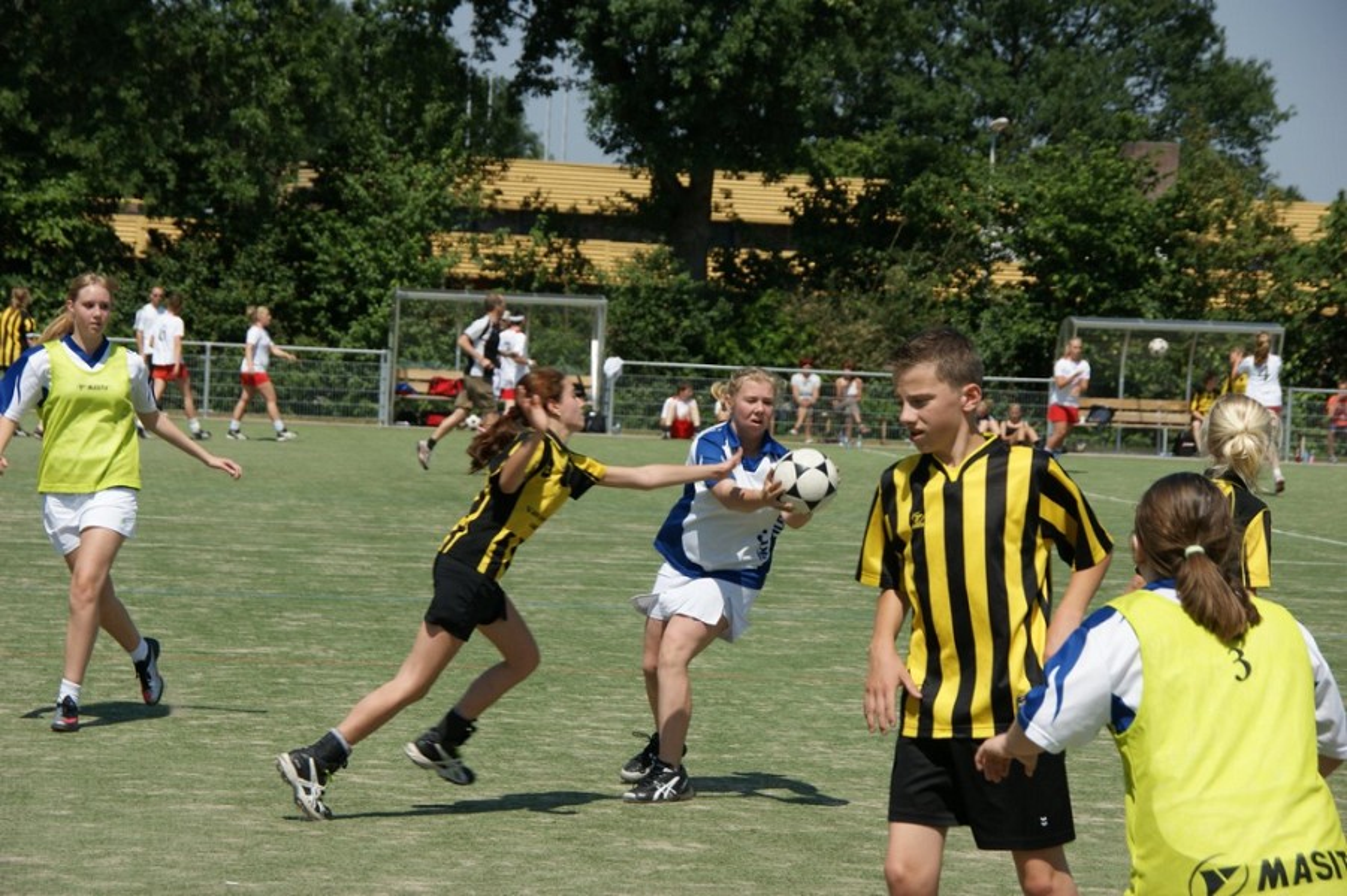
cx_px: 674
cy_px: 448
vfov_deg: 10.7
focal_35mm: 128
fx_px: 4769
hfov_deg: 16.1
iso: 100
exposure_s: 1/500
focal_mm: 85
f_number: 8
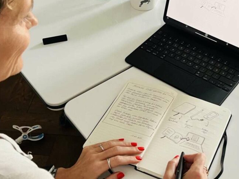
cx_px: 130
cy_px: 75
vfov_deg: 45.3
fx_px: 214
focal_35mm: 31
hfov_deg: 58.3
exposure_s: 1/60
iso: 200
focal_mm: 5.7
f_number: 1.5
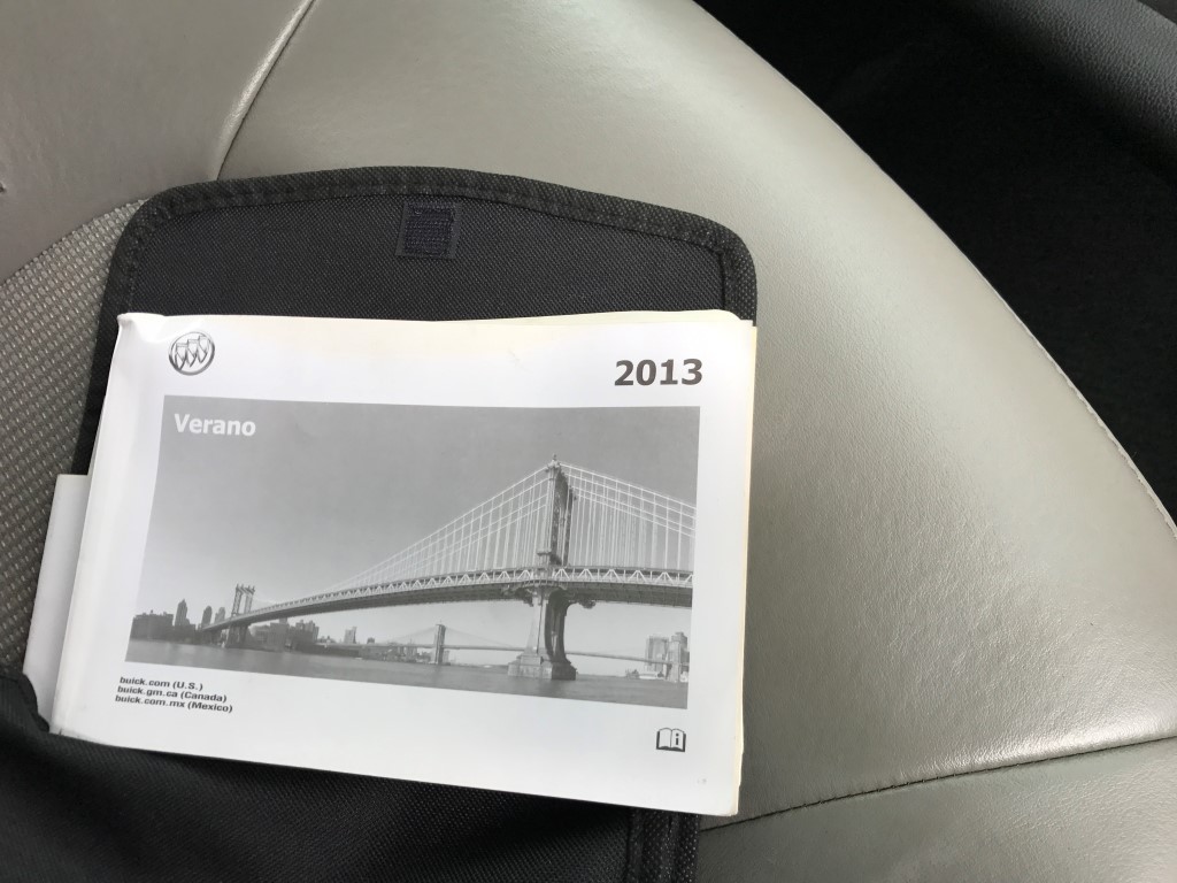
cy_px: 442
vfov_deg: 49.7
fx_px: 952
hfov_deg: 63.4
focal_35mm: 28
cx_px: 588
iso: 20
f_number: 1.8
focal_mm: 3.99
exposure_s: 1/399
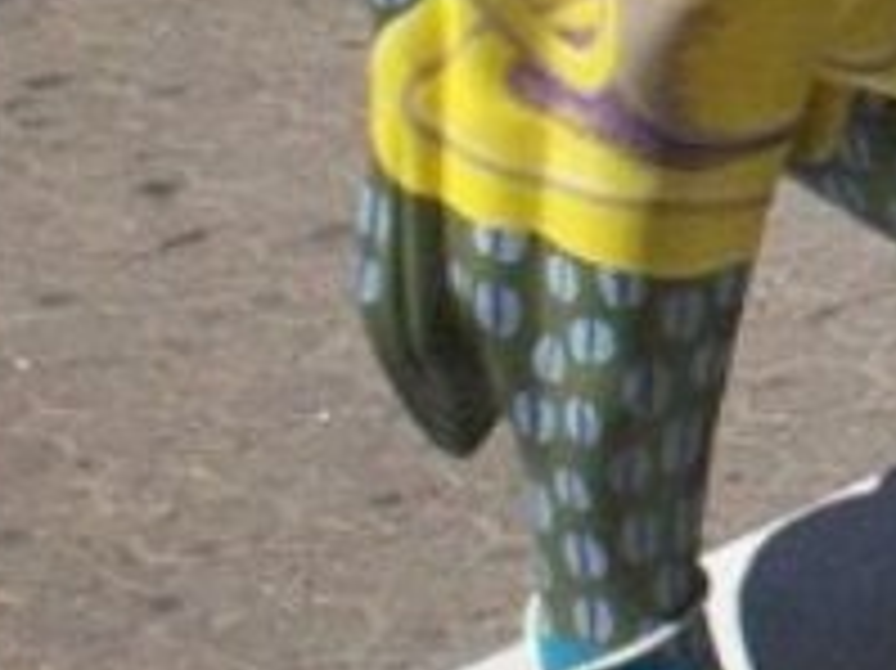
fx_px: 5432
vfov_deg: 6.9
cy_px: -528
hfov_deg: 8.8
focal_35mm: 210
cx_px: 1902
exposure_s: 1/548
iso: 100
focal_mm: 6
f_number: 4.5
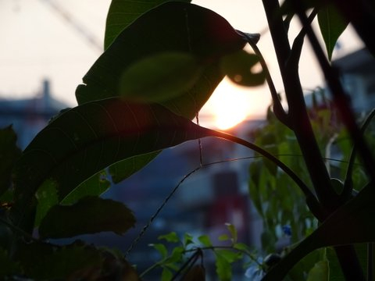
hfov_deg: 9.6
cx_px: 188
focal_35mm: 206
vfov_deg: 7.2
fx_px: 2232
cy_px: 140
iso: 250
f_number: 6.3
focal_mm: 35.17
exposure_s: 1/250
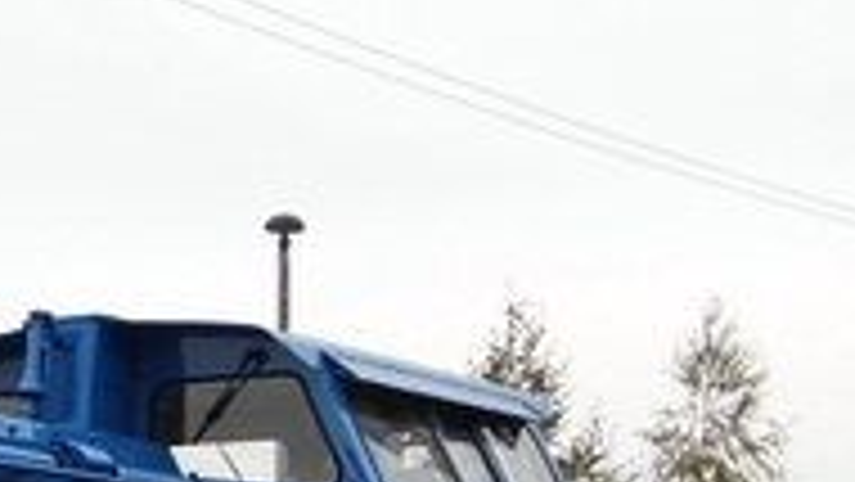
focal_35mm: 156
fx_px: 3538
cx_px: -288
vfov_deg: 7.7
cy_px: 703
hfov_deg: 13.3
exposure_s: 1/224
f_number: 3.3
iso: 100
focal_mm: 6.1
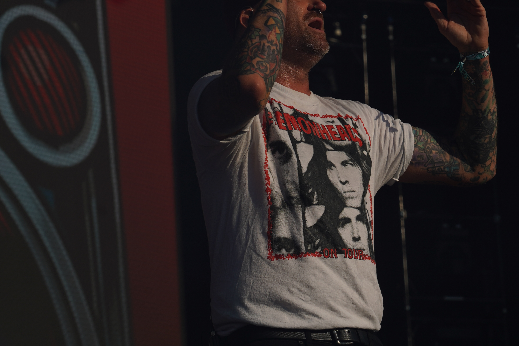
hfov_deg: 11.6
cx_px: 296
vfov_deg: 7.8
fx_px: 2552
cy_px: 91
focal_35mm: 177
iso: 100
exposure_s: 1/1000
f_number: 8
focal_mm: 105
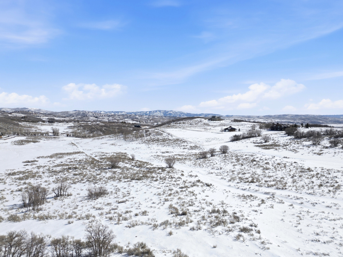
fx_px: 248
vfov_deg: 54.9
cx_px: 174
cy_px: 133
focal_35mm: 25
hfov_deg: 69.4
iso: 120
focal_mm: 6.7
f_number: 1.7
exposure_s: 1/8000
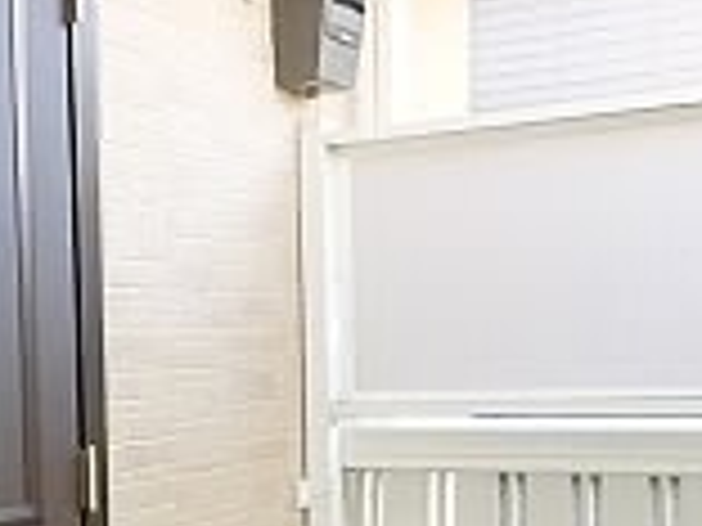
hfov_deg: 26.3
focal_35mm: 69
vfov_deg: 20.9
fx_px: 1399
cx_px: -45
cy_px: 470
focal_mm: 4.5
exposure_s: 1/640
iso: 1600
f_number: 3.1
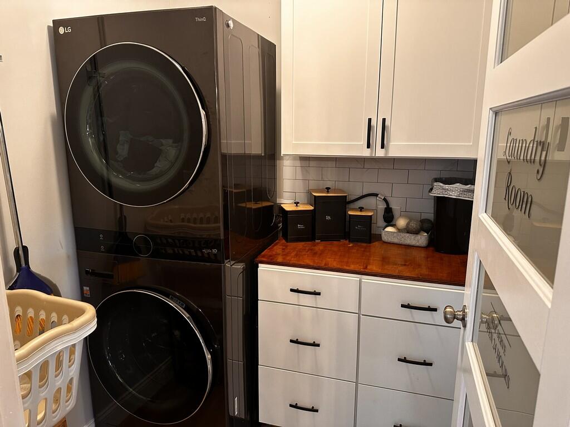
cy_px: 214
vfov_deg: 56.8
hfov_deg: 71.6
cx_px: 285
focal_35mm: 24
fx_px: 395
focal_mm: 6.86
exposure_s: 1/60
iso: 320
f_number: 1.78
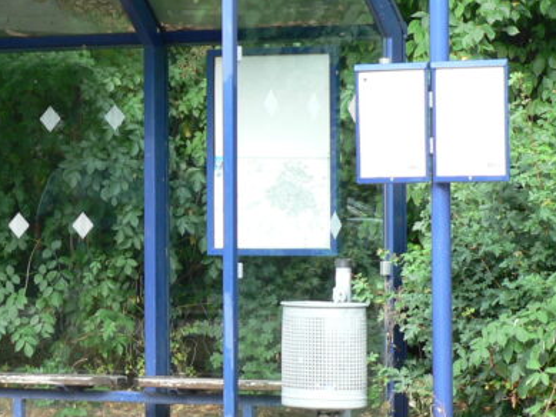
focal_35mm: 216
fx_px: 3470
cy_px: 101
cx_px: 19
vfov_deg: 6.9
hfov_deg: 9.1
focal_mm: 13.7
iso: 80
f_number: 3.2
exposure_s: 1/60
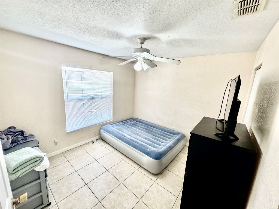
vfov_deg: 85.7
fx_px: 113
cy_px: 104
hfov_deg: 102.1
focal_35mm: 14
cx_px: 140
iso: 500
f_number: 2.2
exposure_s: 1/60
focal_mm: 2.22
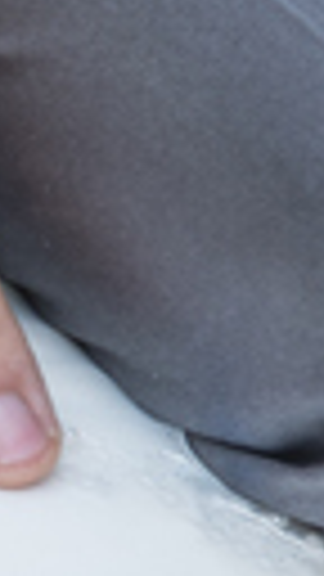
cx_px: -1242
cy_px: 241
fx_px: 10844
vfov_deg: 3.0
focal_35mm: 710
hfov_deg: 1.7
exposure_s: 1/180
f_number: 4
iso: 100
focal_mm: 120
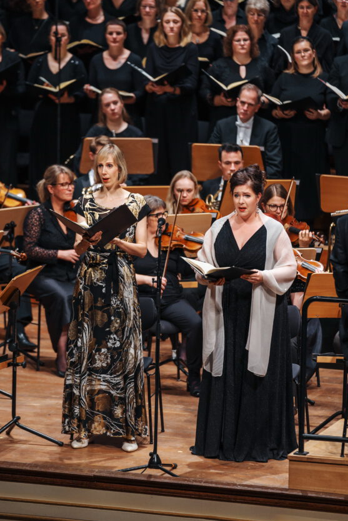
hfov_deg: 5.7
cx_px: 173
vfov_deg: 8.5
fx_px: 3519
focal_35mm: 243
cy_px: 268
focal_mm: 198
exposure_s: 1/200
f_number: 2.8
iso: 640
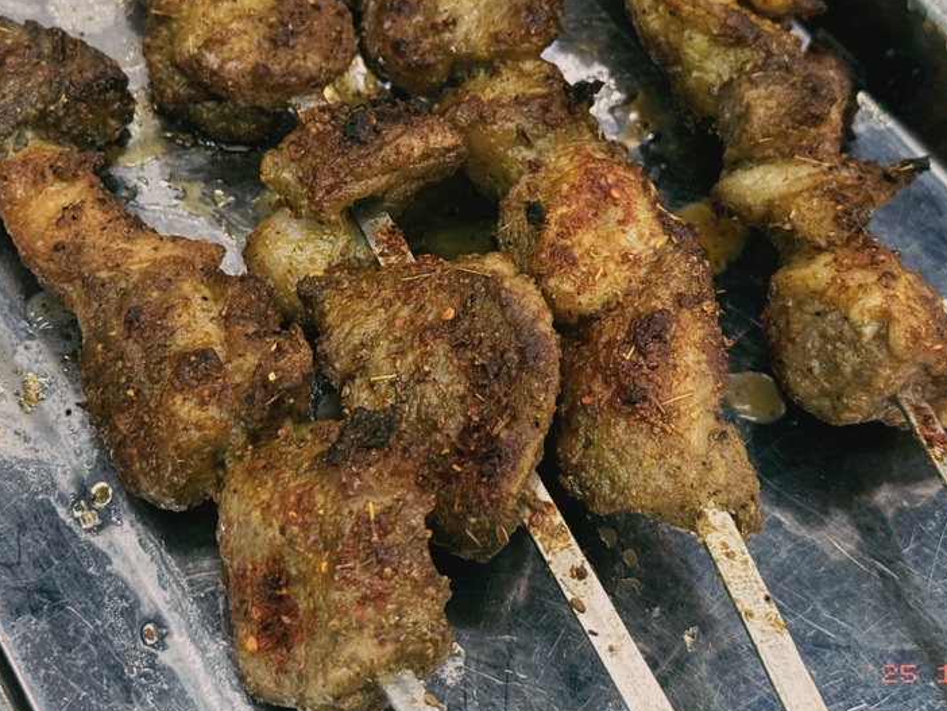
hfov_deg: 27.8
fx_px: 1916
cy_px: 232
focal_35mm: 70
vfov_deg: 20.9
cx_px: 426
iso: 250
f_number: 1.78
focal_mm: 6.76
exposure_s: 1/100
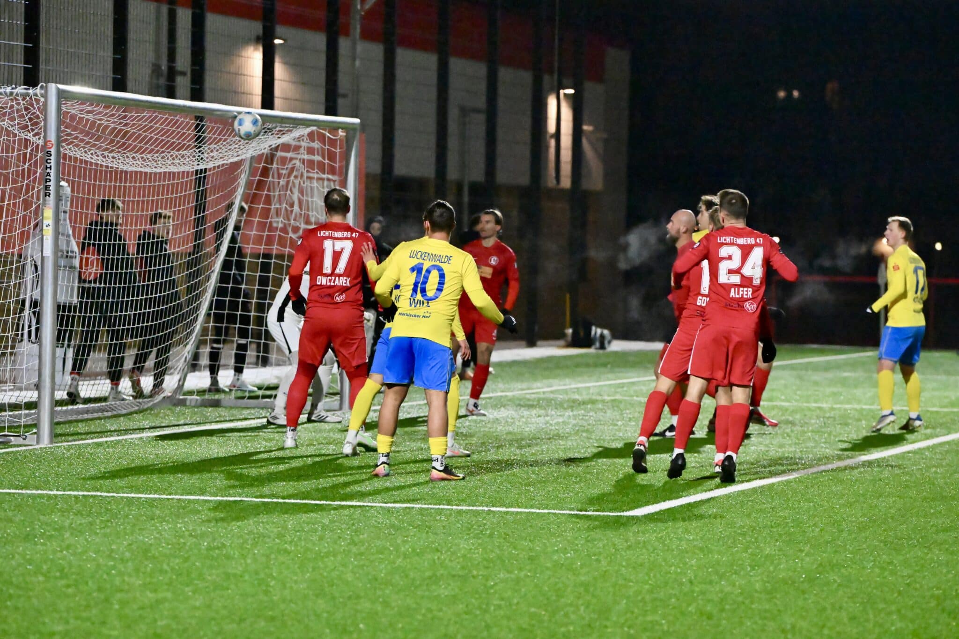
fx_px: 3329
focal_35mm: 125
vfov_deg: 11.0
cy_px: 320
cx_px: 480
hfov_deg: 16.4
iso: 10000
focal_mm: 125
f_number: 3.2
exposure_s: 1/1250
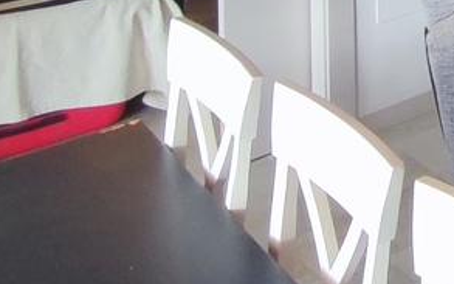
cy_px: -312
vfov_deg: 14.2
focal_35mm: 74
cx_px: 835
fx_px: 915
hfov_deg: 19.8
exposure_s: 1/100
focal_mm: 1.65
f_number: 2.2
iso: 144
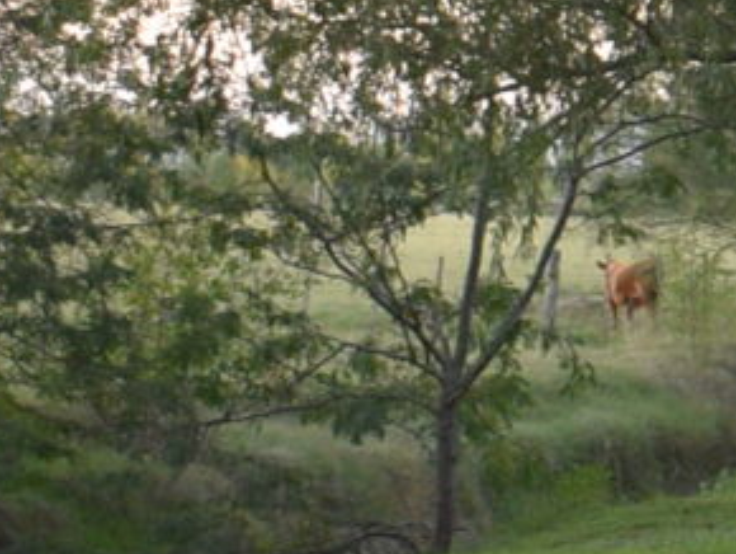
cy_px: -196
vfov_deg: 5.5
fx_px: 5687
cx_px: 1995
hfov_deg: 6.8
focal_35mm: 267
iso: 400
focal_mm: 21
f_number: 4
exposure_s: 1/60
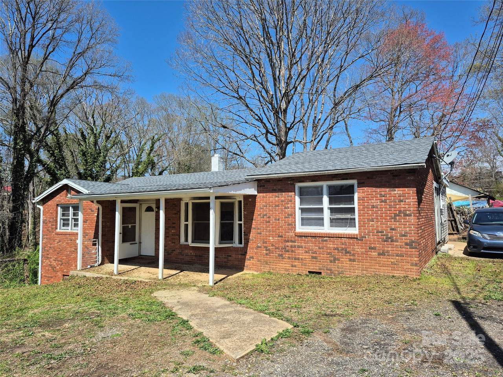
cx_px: 252
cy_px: 188
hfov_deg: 73.9
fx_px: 334
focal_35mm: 23
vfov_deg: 58.9
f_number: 1.8
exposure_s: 1/1428
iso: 25
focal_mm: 5.4
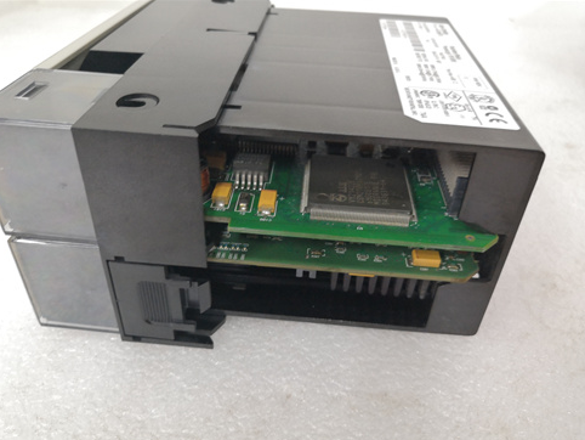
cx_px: 288
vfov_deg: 49.8
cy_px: 227
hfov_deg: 63.4
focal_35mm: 28
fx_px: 473
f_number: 1.8
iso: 320
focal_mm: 3.95
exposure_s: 1/33.3
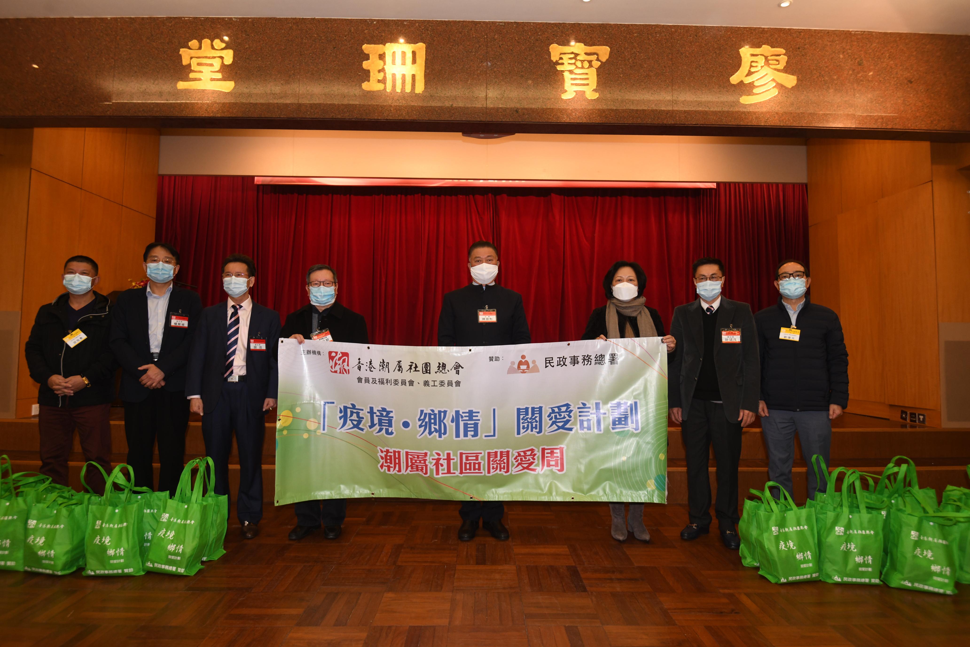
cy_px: 324
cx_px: 485
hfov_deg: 84.0
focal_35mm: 20
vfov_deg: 61.9
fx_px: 539
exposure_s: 1/160
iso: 1000
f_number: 4
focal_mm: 20
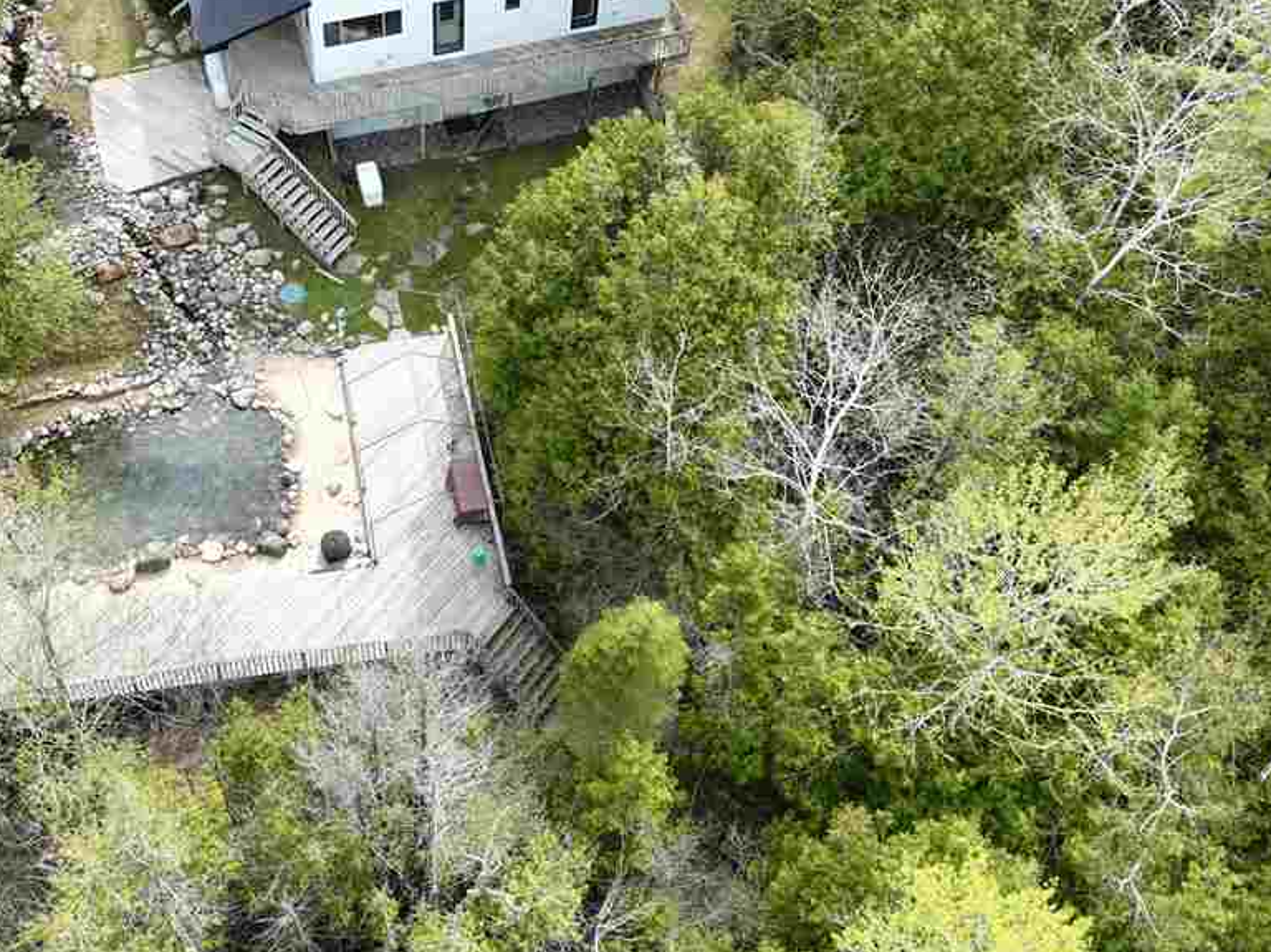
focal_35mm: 40
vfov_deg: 35.0
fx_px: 1468
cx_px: 440
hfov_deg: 46.2
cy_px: 224
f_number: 2.8
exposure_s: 1/320
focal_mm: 12.29
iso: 100
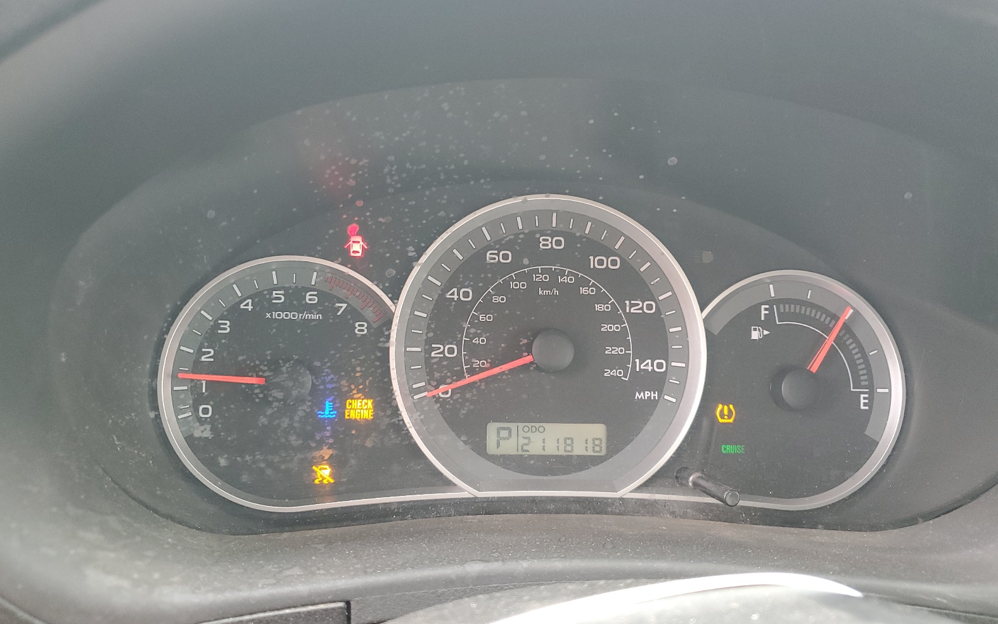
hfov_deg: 66.5
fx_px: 761
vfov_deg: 44.5
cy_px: 301
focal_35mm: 28
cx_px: 494
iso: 88
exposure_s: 1/60.2
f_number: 1.5
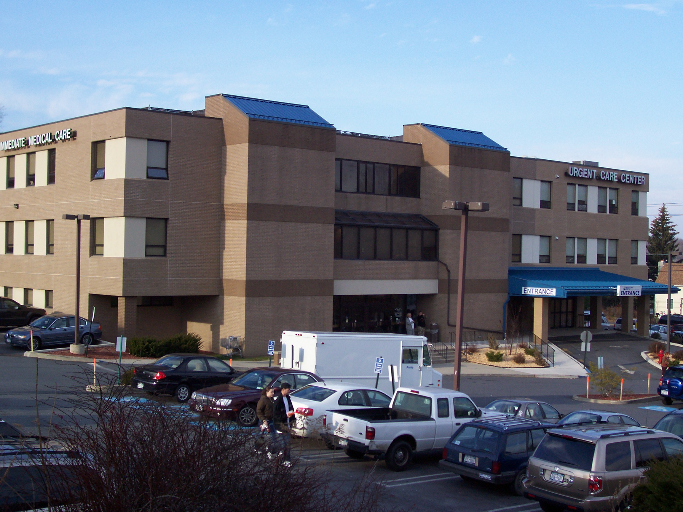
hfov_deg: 36.2
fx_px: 1046
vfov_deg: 27.5
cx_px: 342
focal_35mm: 53
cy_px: 256
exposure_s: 1/556
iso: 80
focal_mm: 8.7
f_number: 3.2
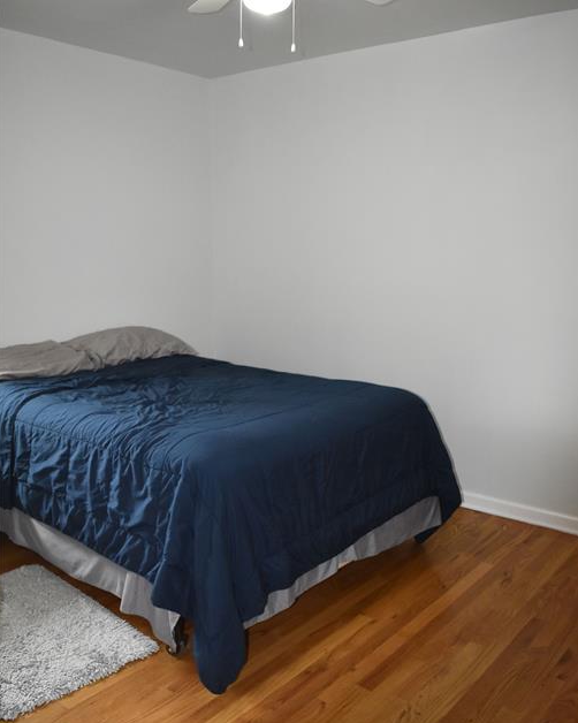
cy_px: 387
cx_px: 291
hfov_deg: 47.1
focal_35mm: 31
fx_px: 663
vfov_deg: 57.1
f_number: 3.5
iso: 1600
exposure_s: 1/80
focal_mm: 18
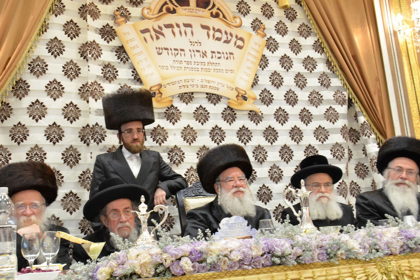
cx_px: 210
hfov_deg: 57.2
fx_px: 385
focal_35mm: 33
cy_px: 140
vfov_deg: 40.0
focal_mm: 22
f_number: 6.3
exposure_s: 1/80
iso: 1600
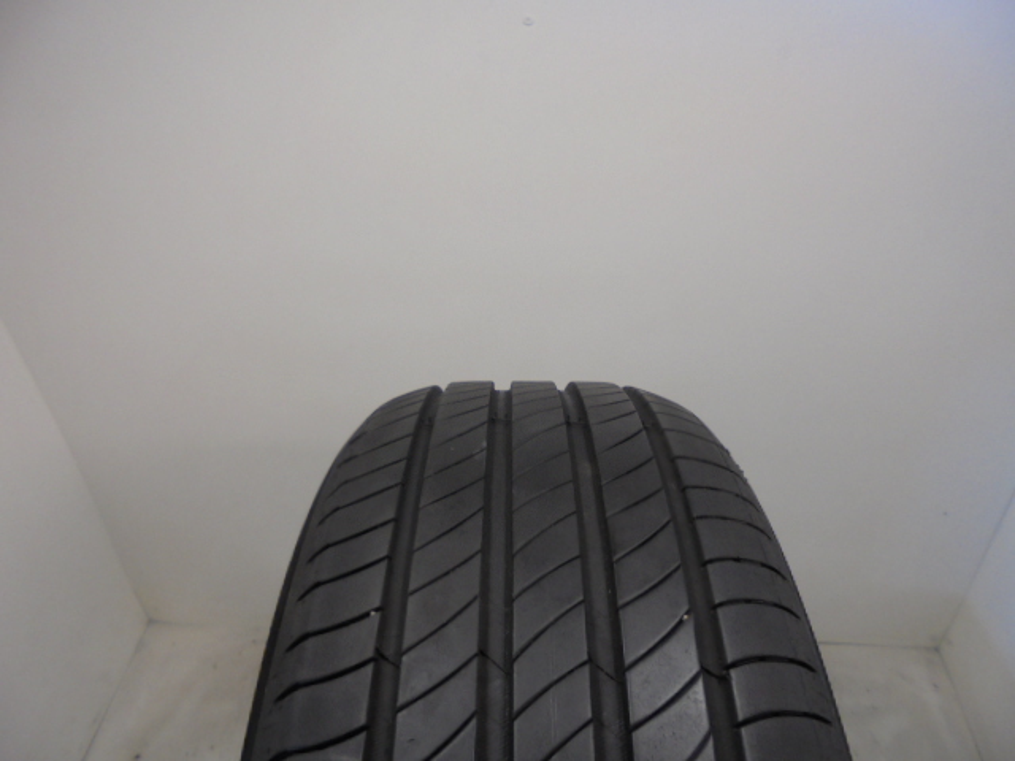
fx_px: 762
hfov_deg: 67.3
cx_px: 508
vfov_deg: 53.1
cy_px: 380
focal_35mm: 26
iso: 100
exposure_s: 1/40
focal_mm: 4.6
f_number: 3.5
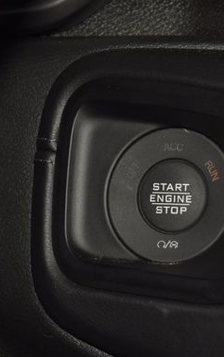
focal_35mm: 181
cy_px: 187
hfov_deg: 7.3
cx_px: 172
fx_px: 1764
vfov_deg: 11.6
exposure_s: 1/125
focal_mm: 70
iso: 100
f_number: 8
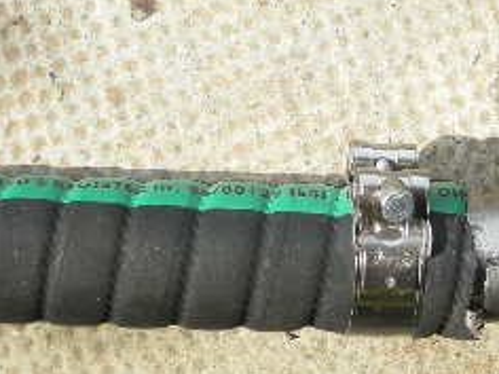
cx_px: 300
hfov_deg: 20.6
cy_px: 44
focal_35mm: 95
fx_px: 1369
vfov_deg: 15.4
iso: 50
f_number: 2.8
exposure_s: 1/248
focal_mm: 5.7
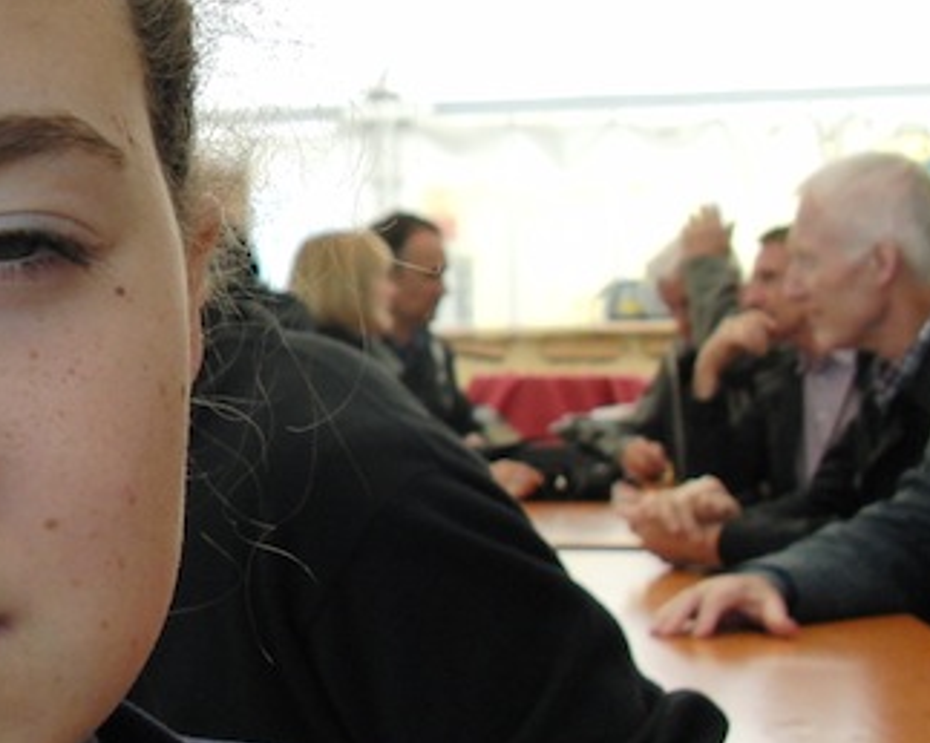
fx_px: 2393
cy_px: 346
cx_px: -202
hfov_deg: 20.5
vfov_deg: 17.6
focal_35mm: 87
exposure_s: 1/160
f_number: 2.7
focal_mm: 7.3
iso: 200
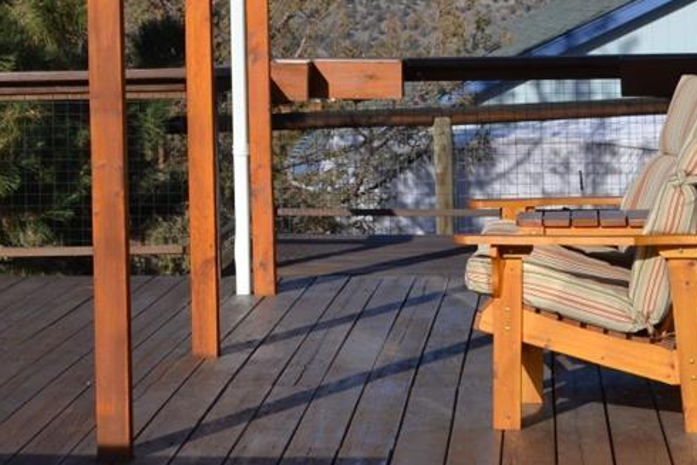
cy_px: -74
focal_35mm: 147
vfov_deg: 9.2
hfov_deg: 13.5
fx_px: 2847
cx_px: -164
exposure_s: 1/250
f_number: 8
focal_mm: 32
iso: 100
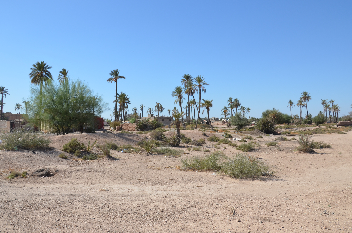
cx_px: 165
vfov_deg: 42.2
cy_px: 115
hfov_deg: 60.3
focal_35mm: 31
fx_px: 302
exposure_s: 1/350
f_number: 8
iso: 100
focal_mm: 18
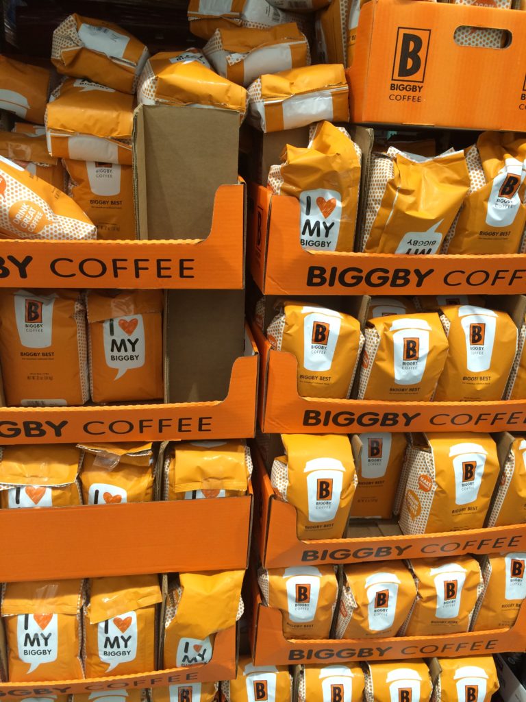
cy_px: 351
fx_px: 588
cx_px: 263
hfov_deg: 48.2
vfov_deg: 61.7
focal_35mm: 29
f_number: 2.2
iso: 100
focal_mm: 4.15
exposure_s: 1/33
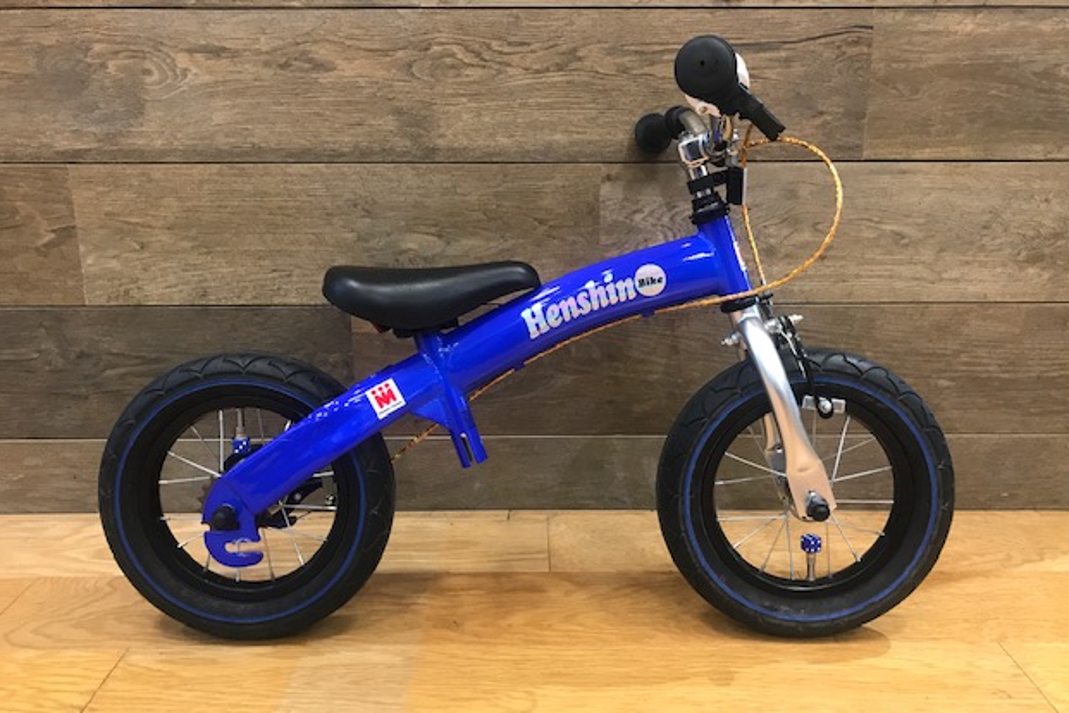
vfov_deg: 43.6
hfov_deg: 61.9
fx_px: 891
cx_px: 542
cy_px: 346
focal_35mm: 30
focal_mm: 3.99
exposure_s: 1/24
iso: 40
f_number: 1.8
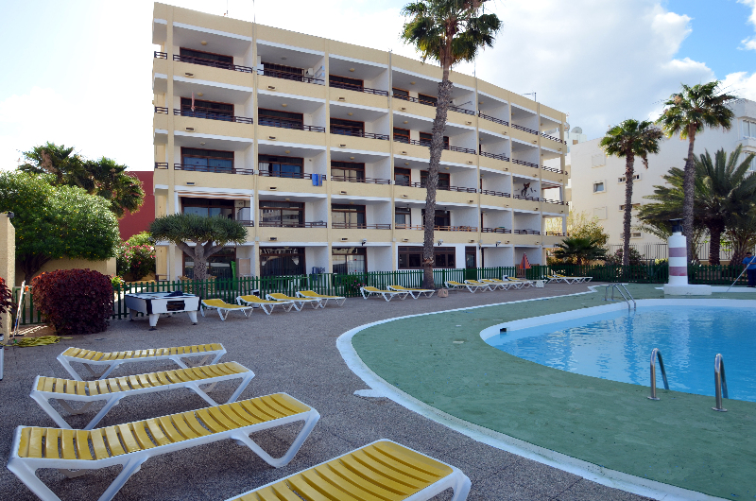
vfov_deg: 69.4
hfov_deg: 92.6
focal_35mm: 17
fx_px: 362
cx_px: 378
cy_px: 250
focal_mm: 11.5
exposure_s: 1/250
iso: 160
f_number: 8
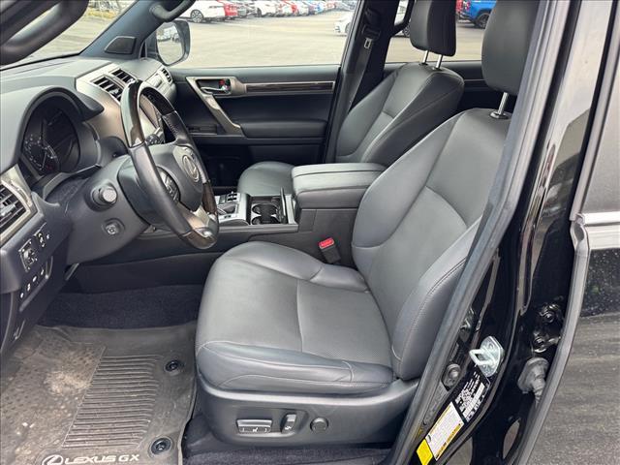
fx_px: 430
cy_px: 232
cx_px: 310
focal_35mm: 24
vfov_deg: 56.8
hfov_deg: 71.6
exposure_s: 1/121
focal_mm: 6.76
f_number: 1.78
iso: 64
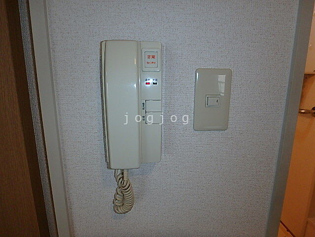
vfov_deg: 63.4
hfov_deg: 79.0
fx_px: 191
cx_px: 158
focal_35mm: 21
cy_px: 118
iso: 200
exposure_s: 1/30
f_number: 3.5
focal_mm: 3.7
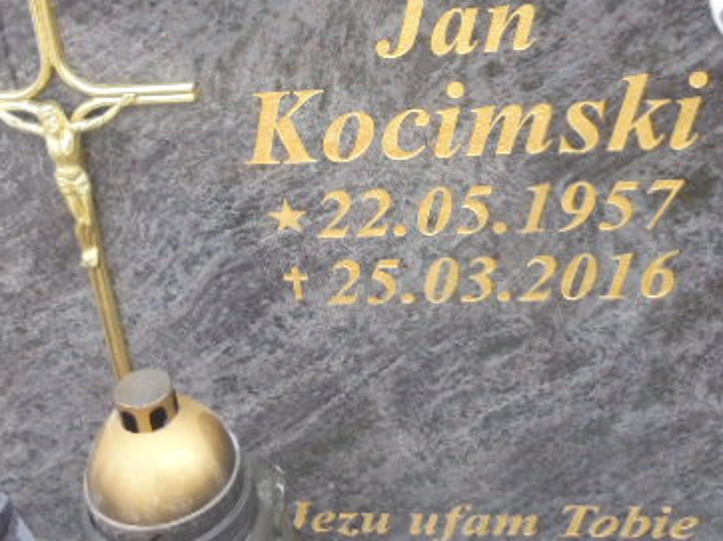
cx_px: 344
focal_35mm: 46
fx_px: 960
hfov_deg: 41.3
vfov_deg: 30.4
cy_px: 82
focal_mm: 4.6
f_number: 3.5
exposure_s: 1/60
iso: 100
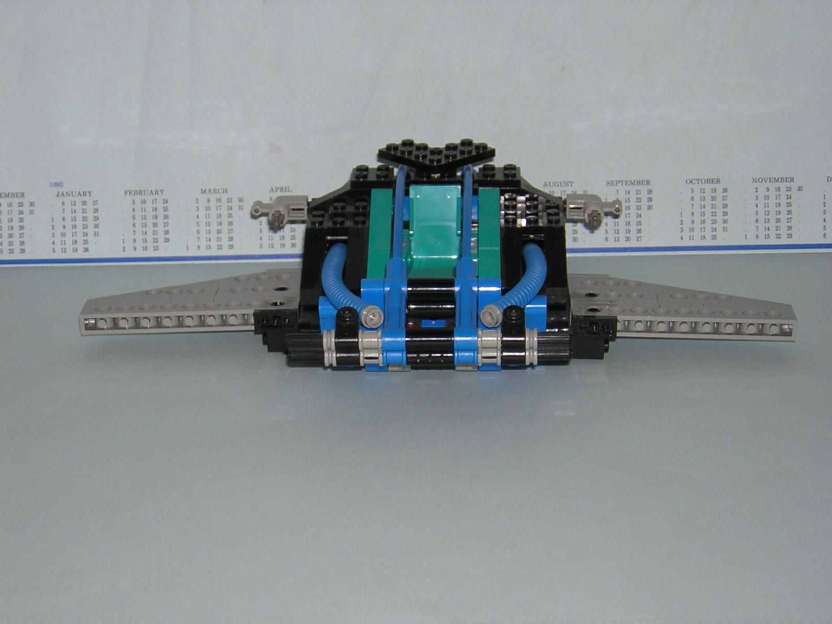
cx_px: 416
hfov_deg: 22.0
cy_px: 312
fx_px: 2139
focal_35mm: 89
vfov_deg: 16.6
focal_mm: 11.6
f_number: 4.2
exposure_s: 1/60.1
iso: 100
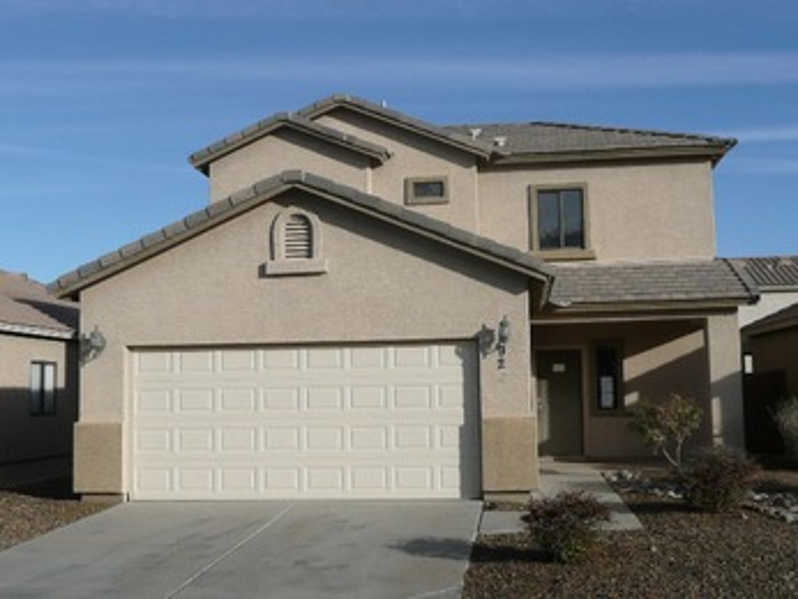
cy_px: 300
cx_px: 399
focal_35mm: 42
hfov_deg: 44.8
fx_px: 969
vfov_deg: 34.4
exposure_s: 1/1300
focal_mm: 4.6
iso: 100
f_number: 3.3
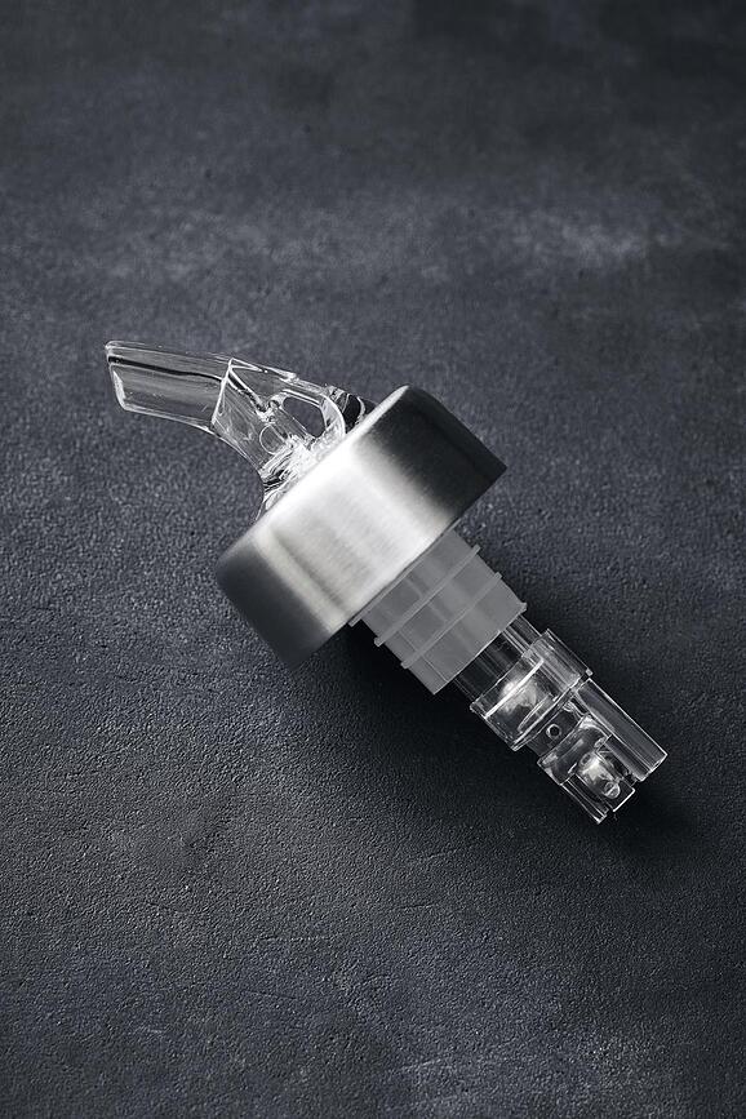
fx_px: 3108
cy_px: 560
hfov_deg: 13.7
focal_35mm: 100
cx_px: 373
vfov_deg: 20.4
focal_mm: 100
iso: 400
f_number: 8
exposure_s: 1/13
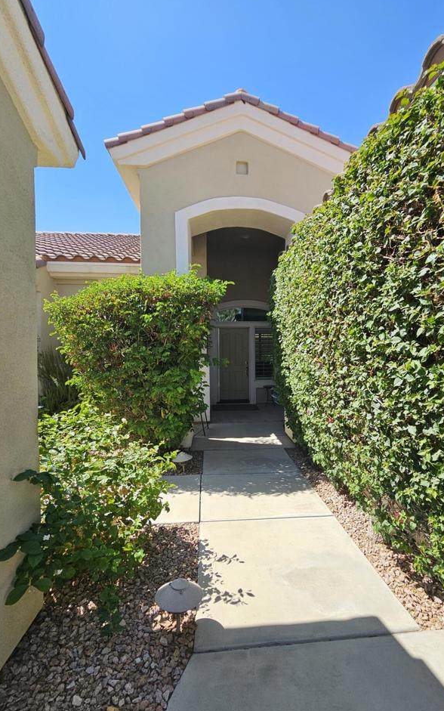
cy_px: 364
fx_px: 290
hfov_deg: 74.7
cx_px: 234
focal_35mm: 15
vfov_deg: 101.4
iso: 50
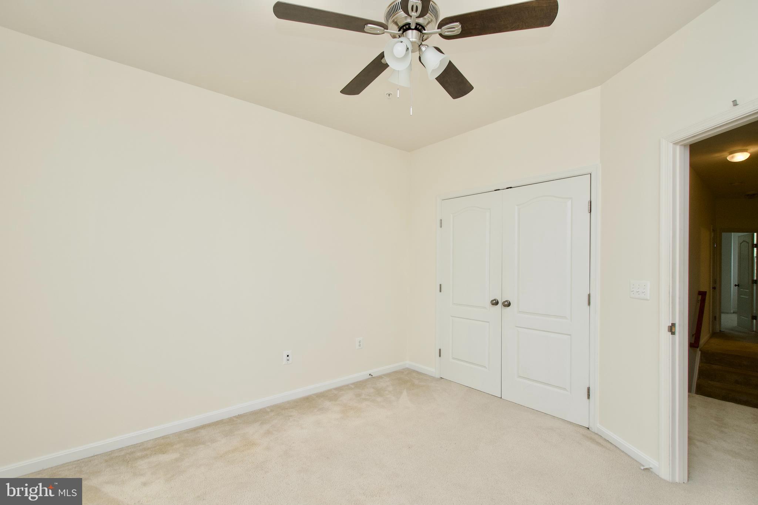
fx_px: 316
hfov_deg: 100.4
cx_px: 379
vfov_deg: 77.3
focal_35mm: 15
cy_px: 252
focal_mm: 10
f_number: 7.1
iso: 320
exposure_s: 1/100
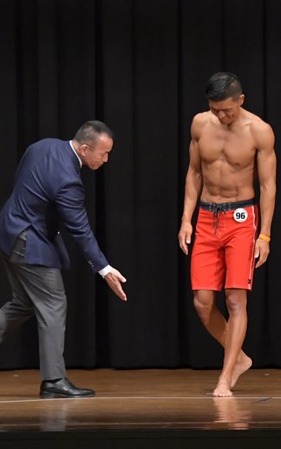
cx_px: 268
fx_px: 3807
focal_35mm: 311
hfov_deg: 4.2
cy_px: 224
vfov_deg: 6.7
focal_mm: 135
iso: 6400
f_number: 5.6
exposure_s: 1/400
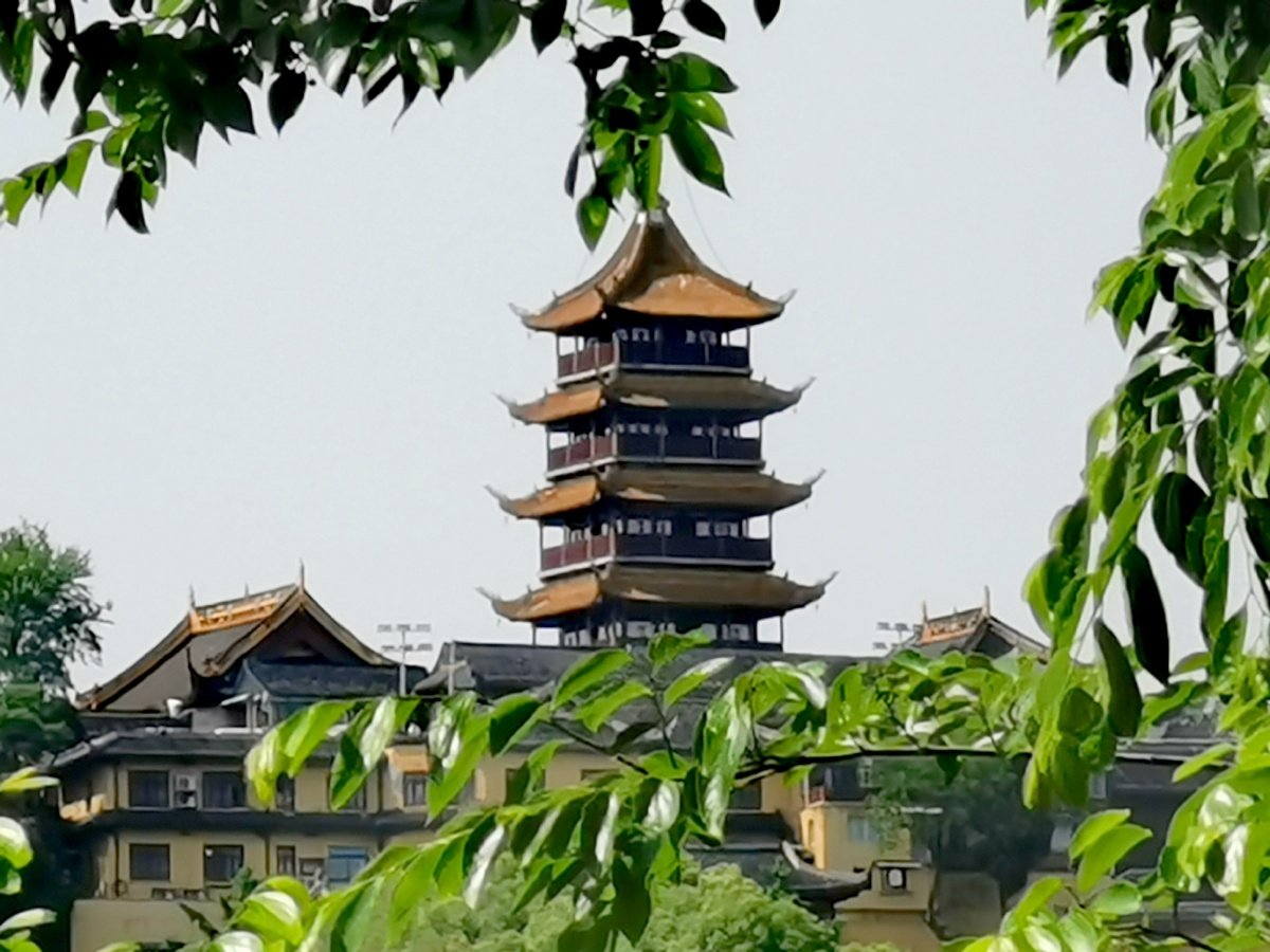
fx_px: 21499
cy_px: 476
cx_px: 635
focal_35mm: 586
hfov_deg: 3.4
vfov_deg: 2.5
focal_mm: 14.46
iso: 50
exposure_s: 1/609
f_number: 3.4
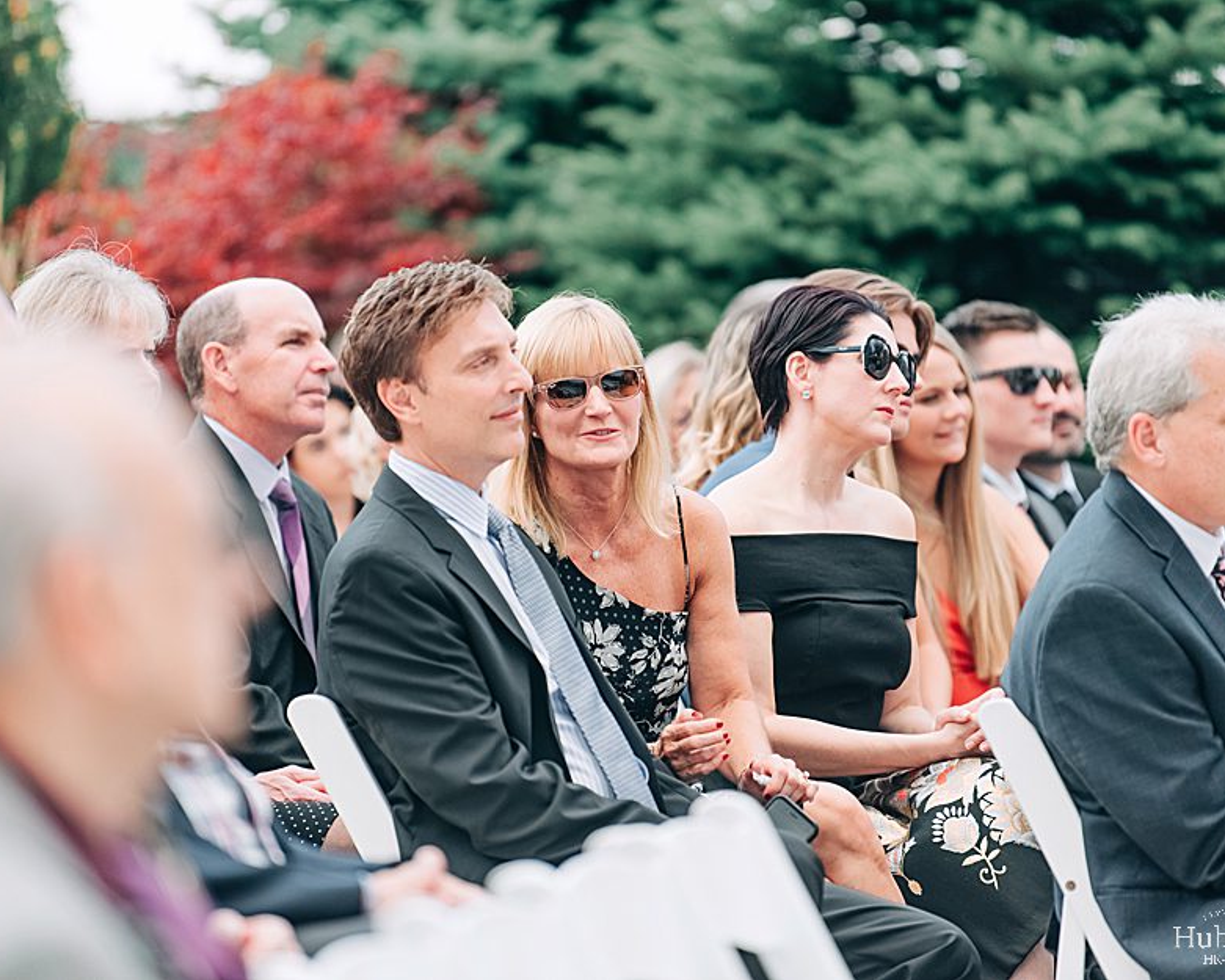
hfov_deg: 8.5
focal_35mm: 226
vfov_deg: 6.8
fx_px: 8195
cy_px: 490
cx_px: 643
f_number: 2.8
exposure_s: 1/1250
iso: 250
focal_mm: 200
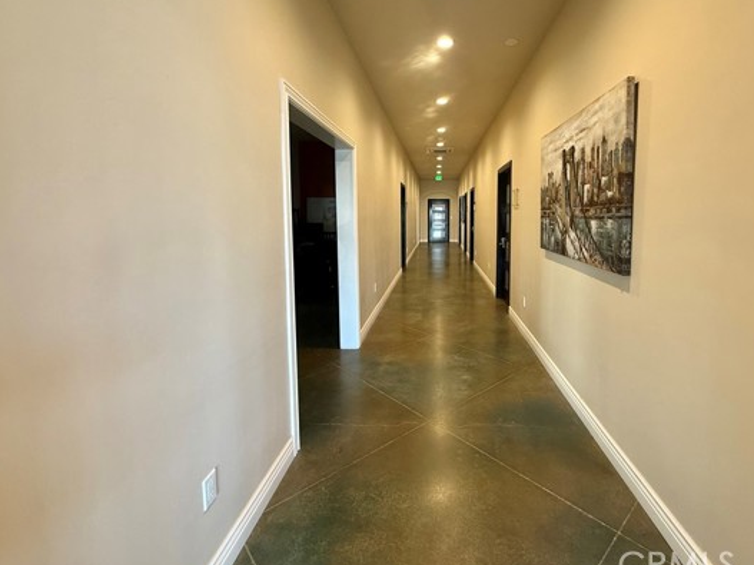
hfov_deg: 90.4
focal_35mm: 17
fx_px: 370
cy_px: 242
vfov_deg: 74.3
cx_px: 432
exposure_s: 1/60
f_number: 2.2
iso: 400
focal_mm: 2.22
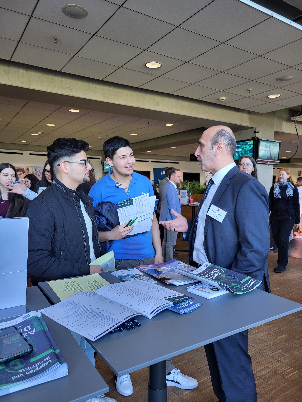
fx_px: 302
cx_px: 151
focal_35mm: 26
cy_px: 201
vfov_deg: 67.3
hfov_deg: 53.1
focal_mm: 5.4
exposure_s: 1/100
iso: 80
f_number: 1.8
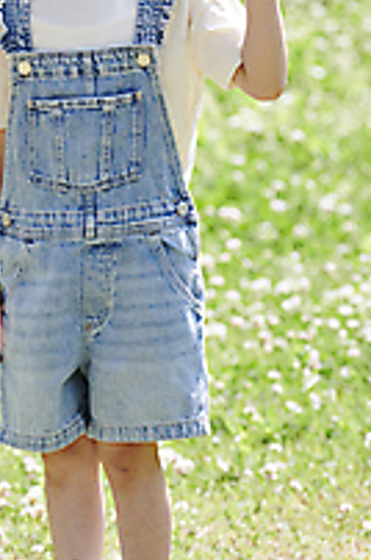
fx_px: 7181
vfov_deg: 4.5
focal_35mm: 463
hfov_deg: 3.0
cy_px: 194
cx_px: 163
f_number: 5
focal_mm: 195
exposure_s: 1/320
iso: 320
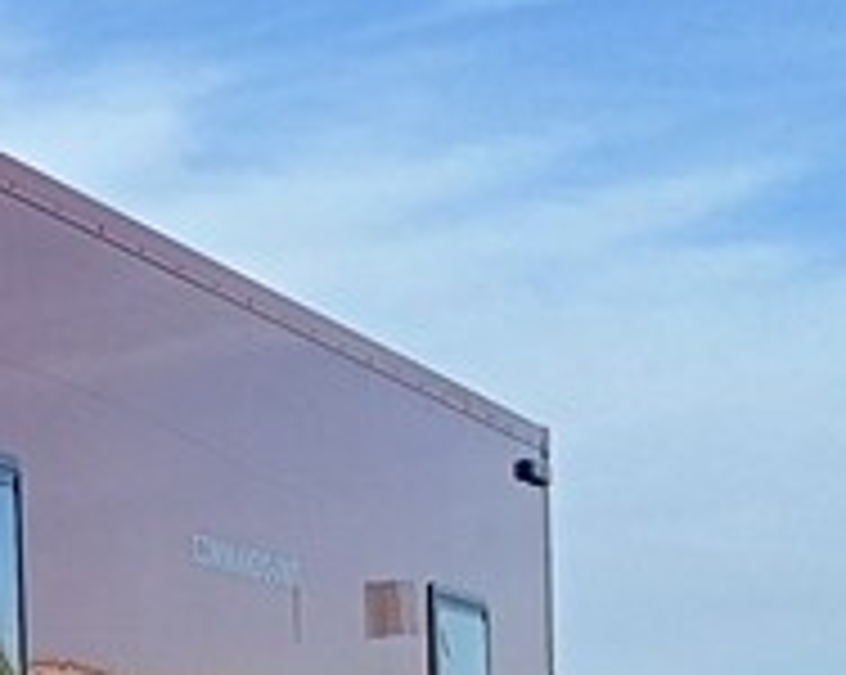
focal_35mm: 133
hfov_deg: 12.8
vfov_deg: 11.2
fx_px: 3327
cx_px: -792
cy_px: 932
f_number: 1.8
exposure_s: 1/601
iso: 50
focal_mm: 4.65
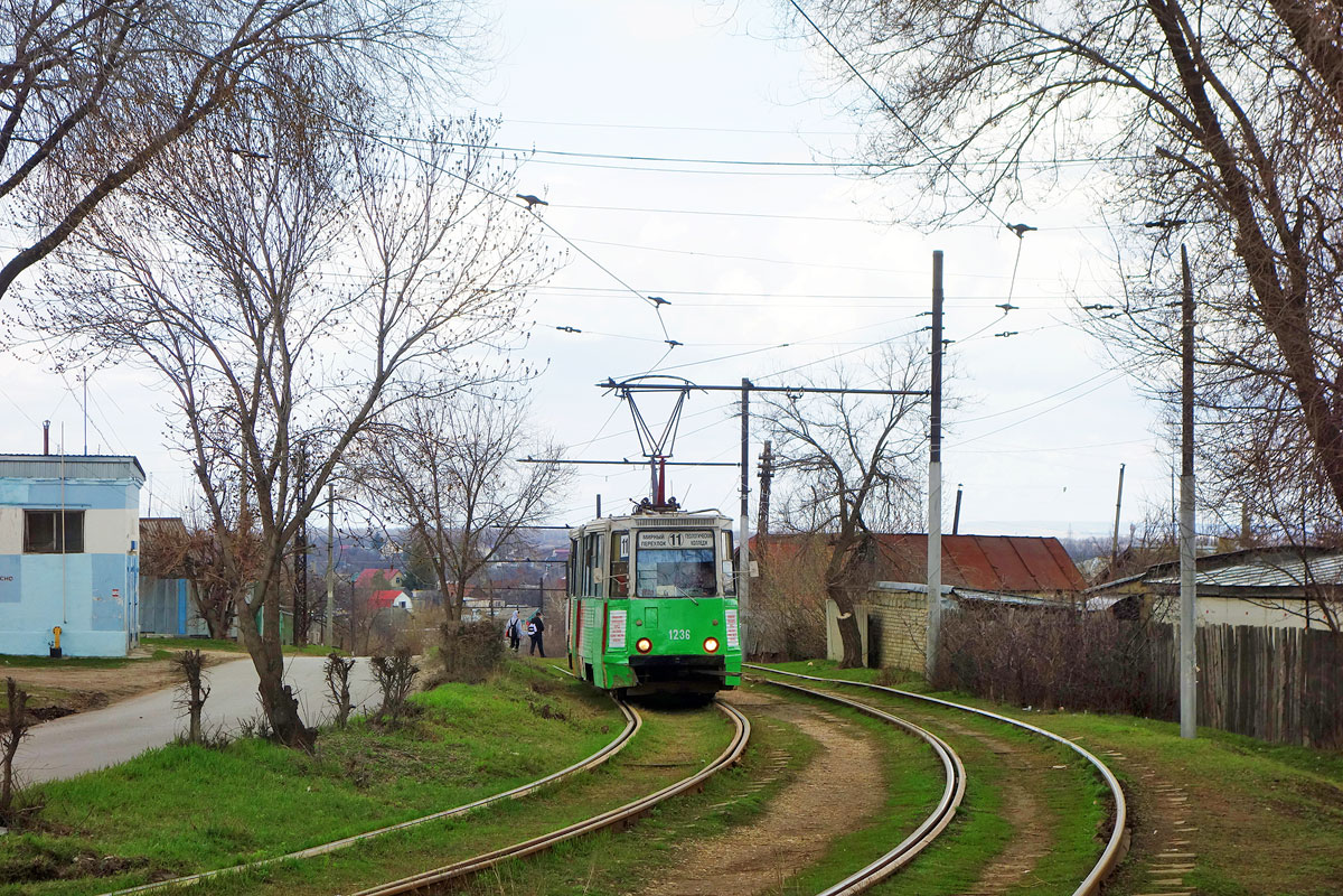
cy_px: 448
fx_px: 3096
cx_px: 672
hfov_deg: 24.5
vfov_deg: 16.5
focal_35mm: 83
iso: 125
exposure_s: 1/500
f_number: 5
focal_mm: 30.81
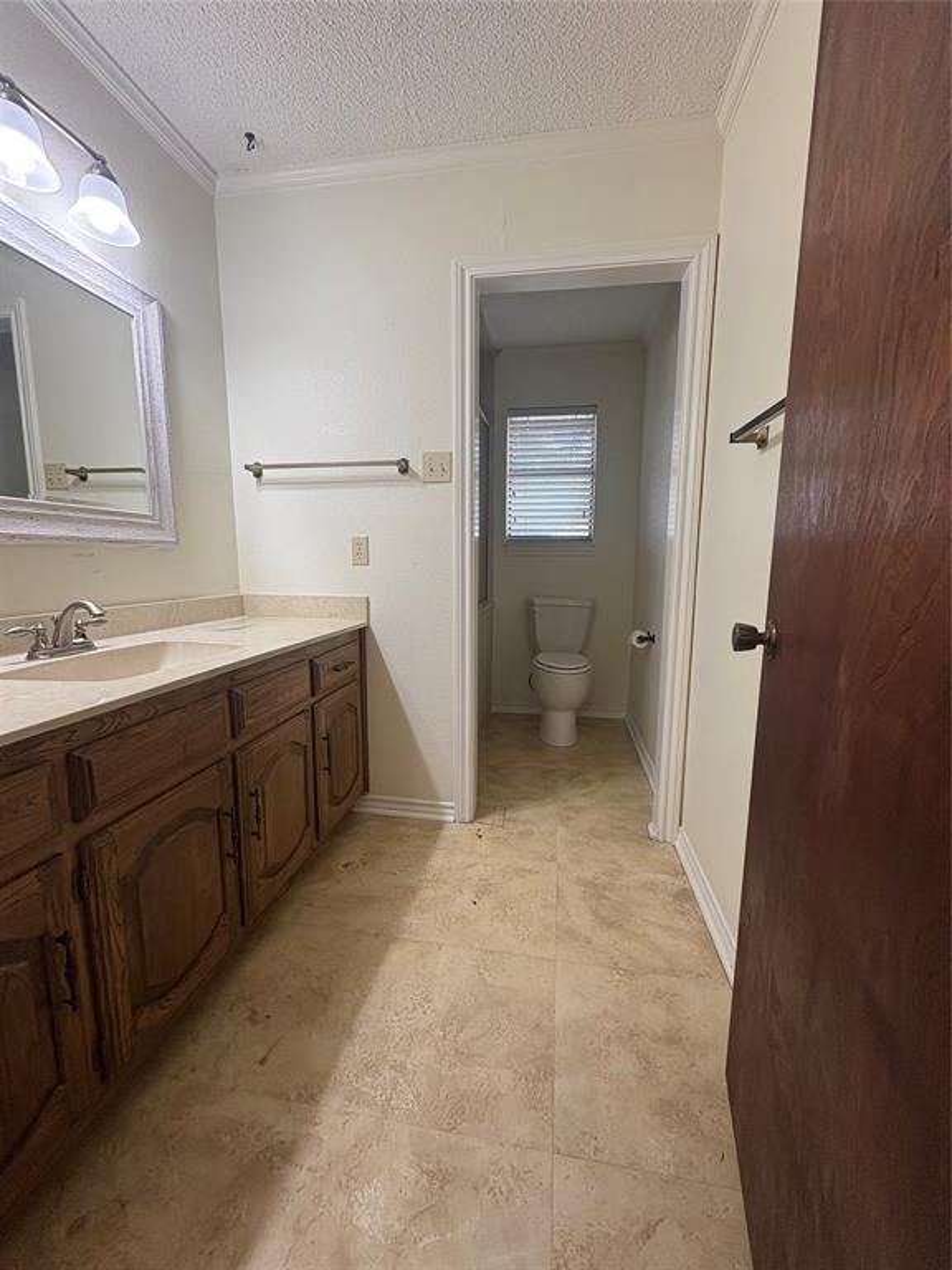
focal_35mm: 14
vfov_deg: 102.1
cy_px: 635
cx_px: 476
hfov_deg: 85.7
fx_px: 513
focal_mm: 2.22
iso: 125
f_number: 2.2
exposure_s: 1/60
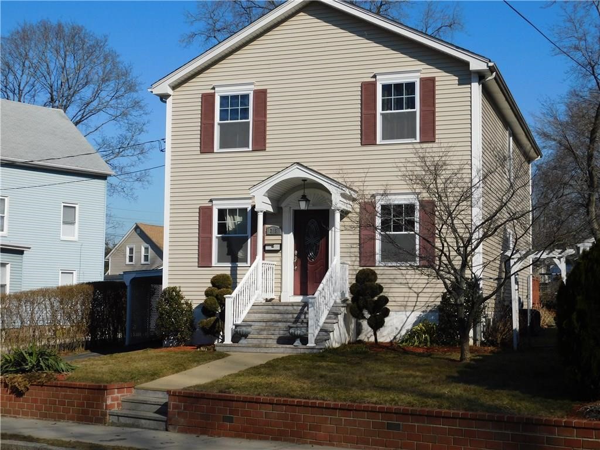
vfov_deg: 28.6
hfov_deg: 37.5
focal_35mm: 51
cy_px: 225
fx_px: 884
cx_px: 300
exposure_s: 1/500
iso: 125
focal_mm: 9
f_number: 7.6
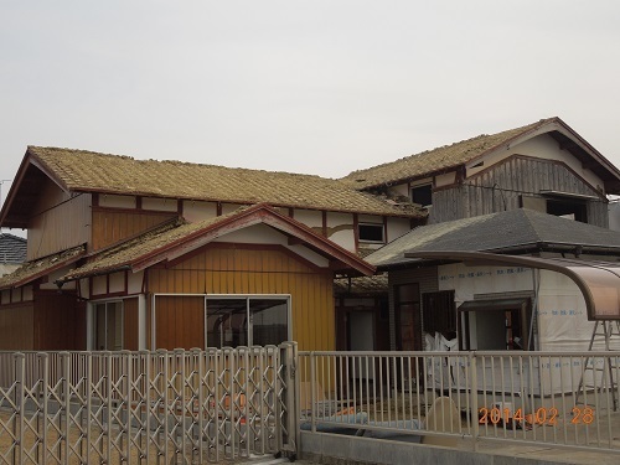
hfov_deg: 43.9
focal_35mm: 43
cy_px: 232
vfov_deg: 33.6
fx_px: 770
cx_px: 310
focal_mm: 7.8
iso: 100
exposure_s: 1/200
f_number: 3.9
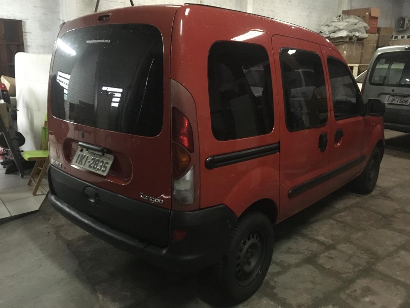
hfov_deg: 61.7
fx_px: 343
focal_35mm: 29
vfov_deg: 48.2
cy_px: 154
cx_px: 205
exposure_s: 1/15
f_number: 2.2
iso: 640
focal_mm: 4.15
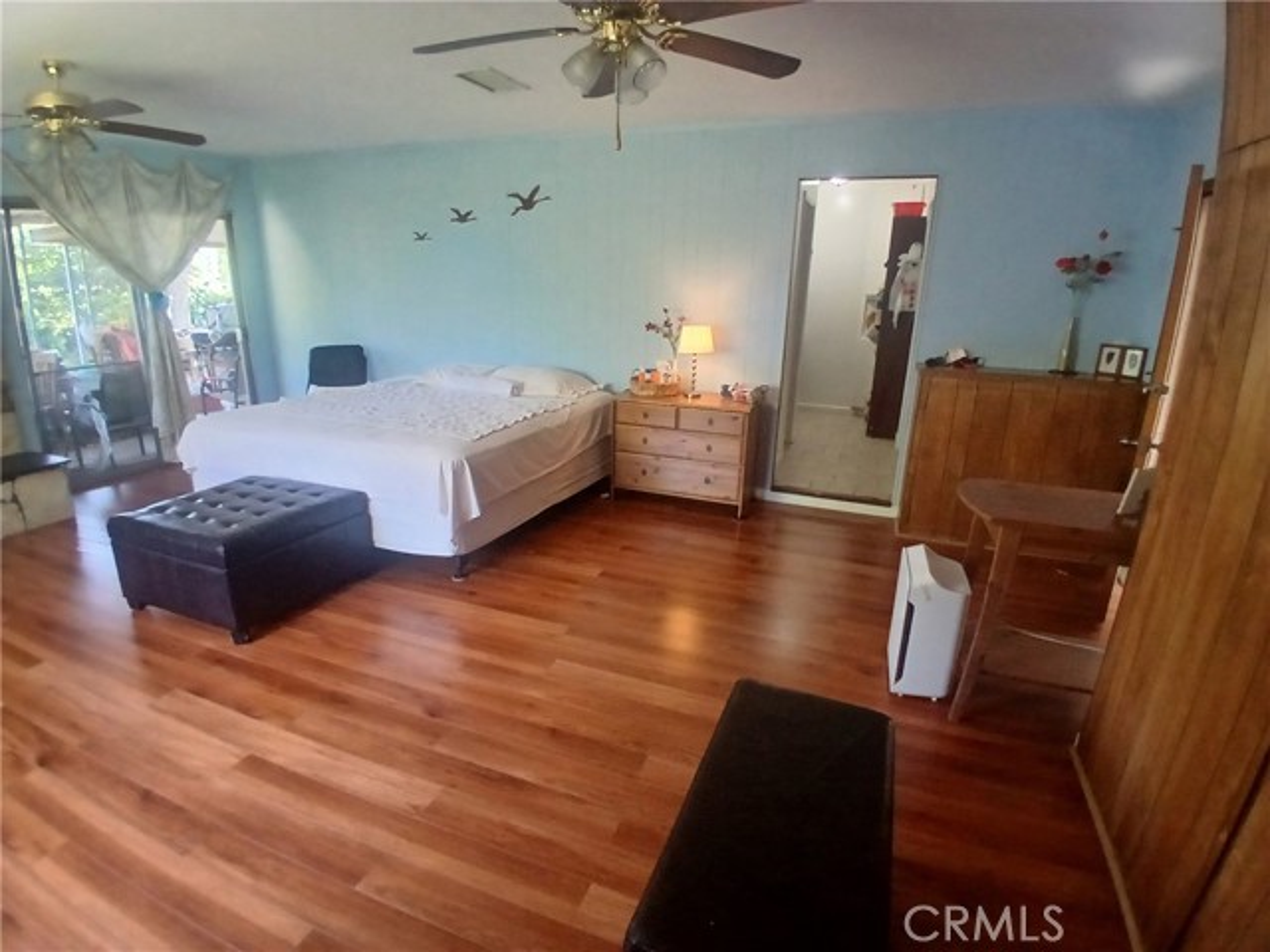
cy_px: 476
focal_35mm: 17
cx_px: 635
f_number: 2.2
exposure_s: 1/30
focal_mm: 1.4
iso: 250
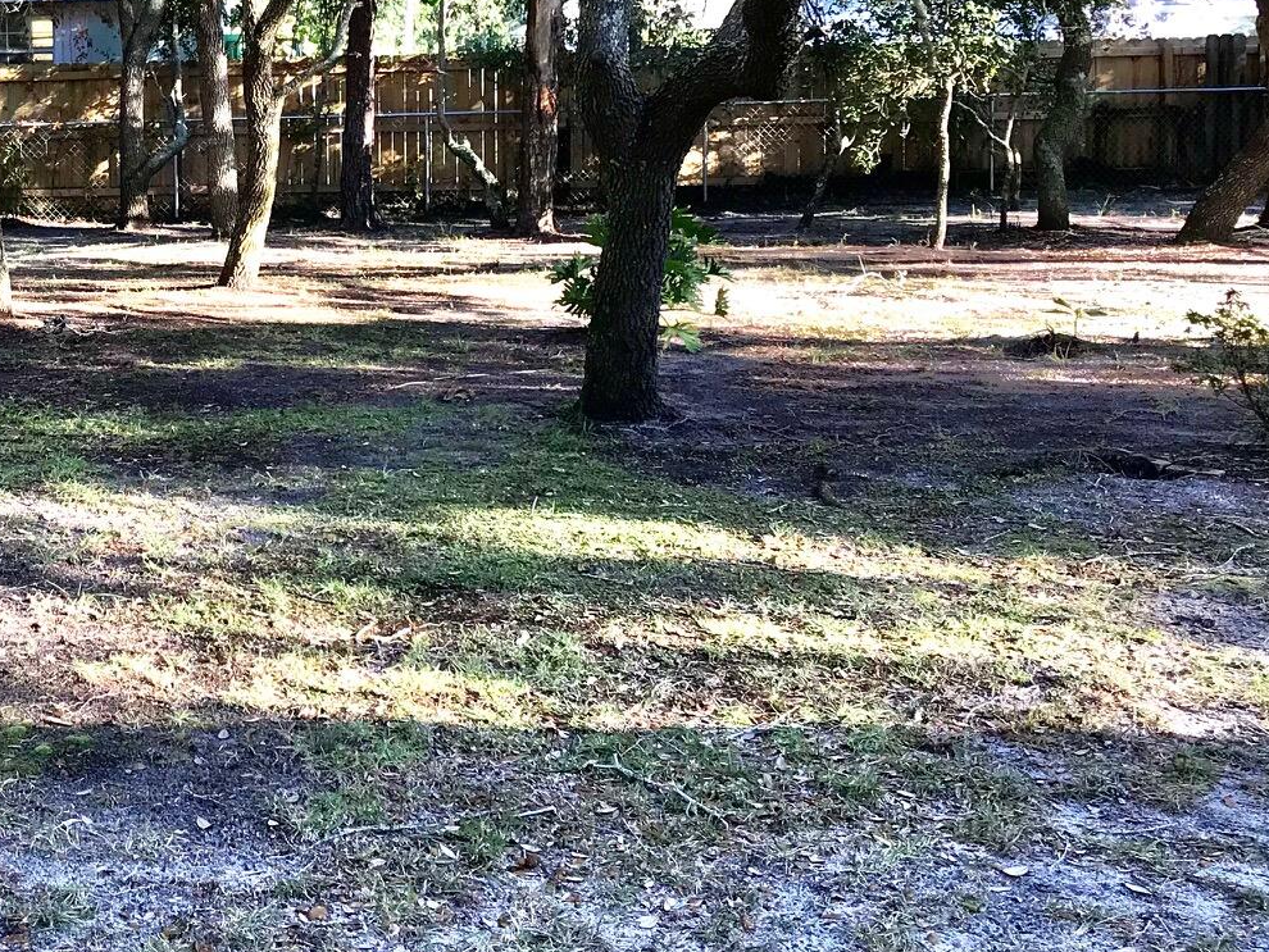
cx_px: 170
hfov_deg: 32.4
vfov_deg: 25.3
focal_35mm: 57
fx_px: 2090
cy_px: 213
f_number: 1.8
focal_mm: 3.99
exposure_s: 1/126
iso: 20
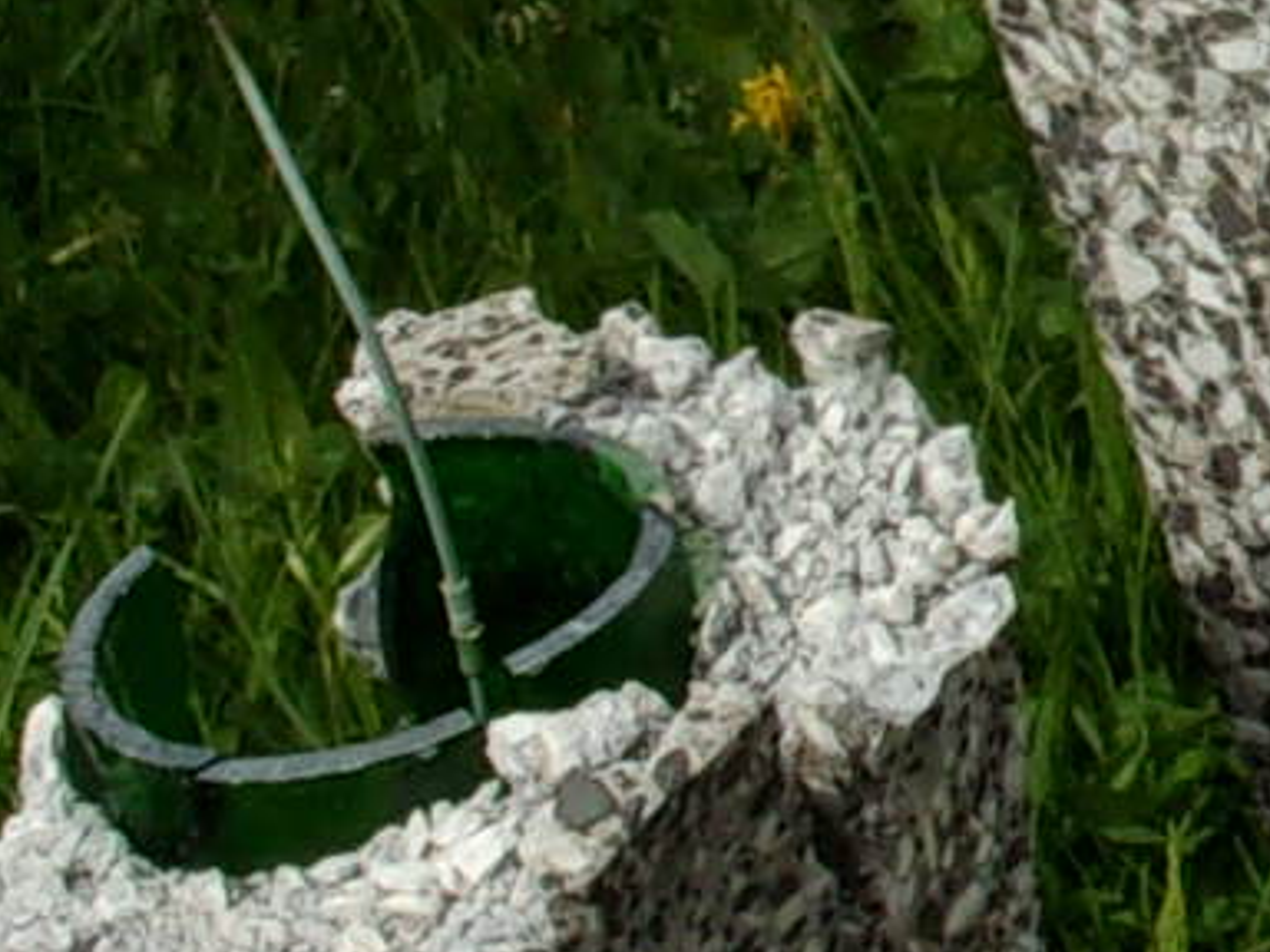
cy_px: -23
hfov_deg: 6.6
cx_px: 2738
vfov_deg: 5.1
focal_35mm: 290
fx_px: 10640
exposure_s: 1/80
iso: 80
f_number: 12.5
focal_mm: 7.8
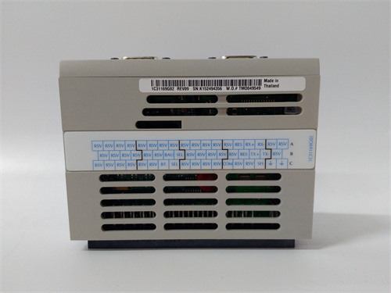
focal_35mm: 27
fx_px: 305
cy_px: 146
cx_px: 196
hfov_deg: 65.3
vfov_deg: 51.4
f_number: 2
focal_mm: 3.79
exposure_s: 1/33
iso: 445
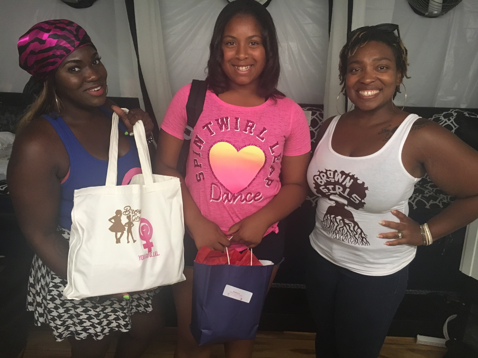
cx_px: 239
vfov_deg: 48.2
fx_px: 400
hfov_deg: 61.7
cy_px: 179
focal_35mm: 29
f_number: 2.2
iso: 200
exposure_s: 1/30
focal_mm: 4.15
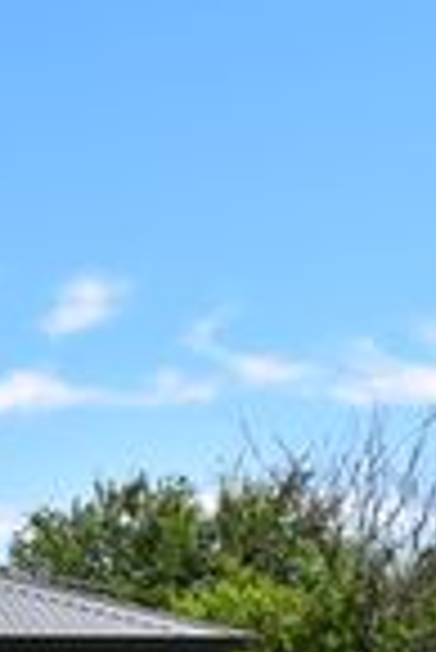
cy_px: 605
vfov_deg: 14.9
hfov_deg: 9.4
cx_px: -440
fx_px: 2465
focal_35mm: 136
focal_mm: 28
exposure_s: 1/500
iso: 400
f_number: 11
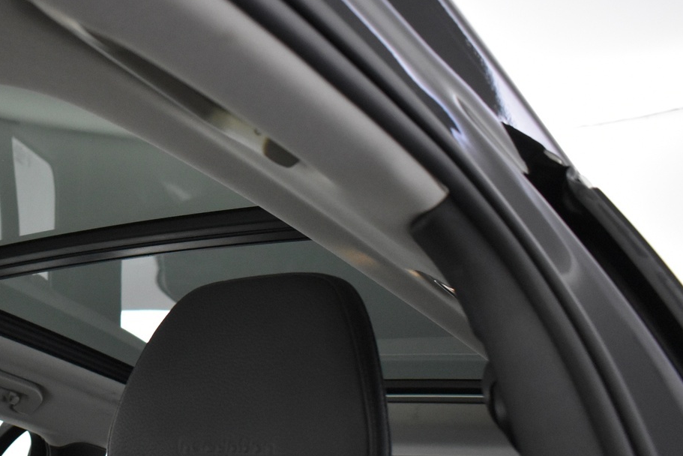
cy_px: 271
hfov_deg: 38.7
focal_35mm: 48
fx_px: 911
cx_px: 88
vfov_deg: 28.0
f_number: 3.5
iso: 2800
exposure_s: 1/60
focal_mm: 18
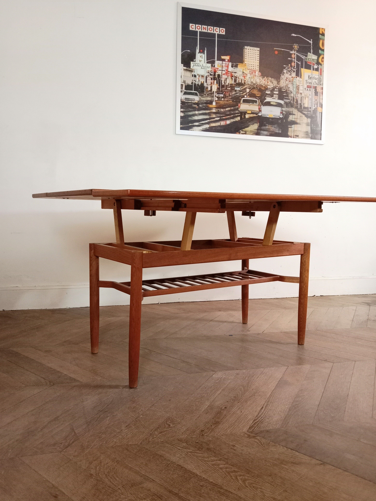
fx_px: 391
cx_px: 188
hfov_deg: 51.4
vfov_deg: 65.3
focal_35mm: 27
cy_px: 250
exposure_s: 1/20
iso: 556
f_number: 2.2
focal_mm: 3.65
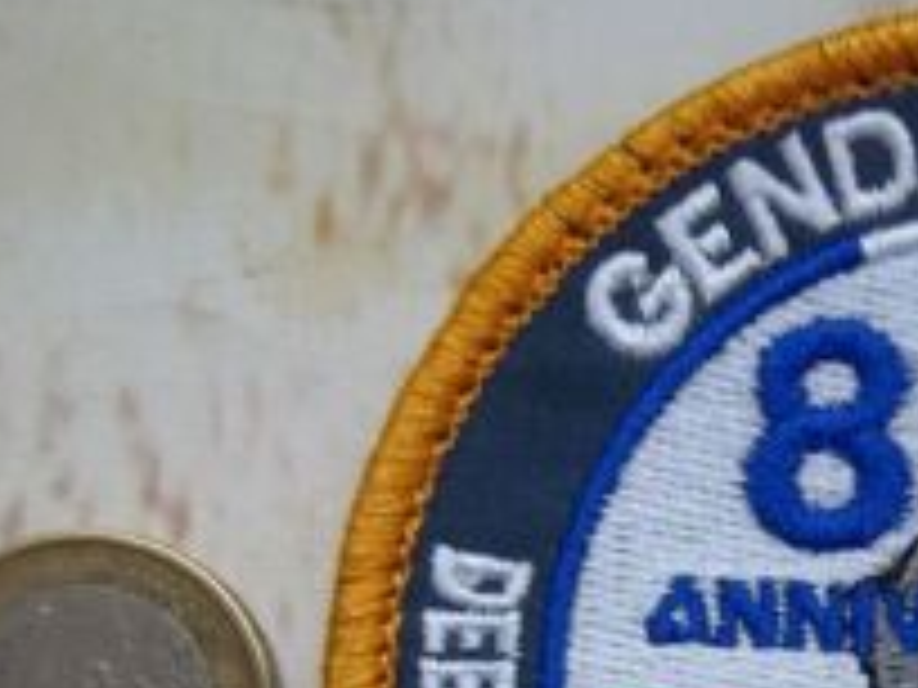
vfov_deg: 21.5
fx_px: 1750
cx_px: 891
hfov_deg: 27.9
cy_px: 692
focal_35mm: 66
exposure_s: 1/15
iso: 160
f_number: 3.5
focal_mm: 5.05
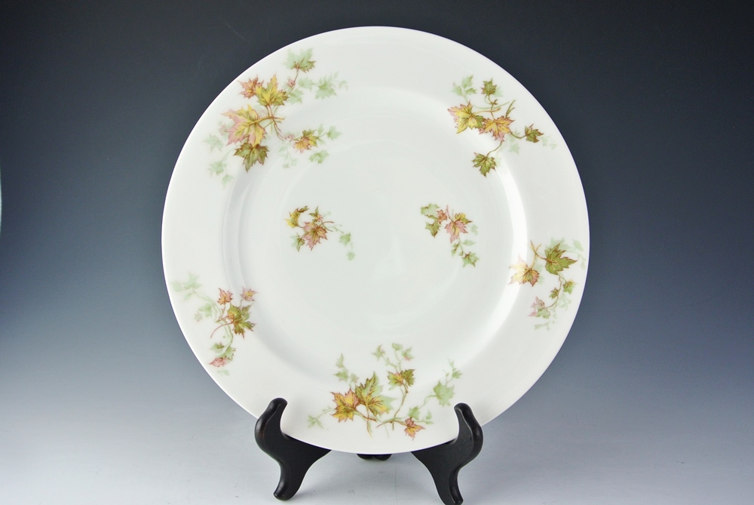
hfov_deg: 49.5
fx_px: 818
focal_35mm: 39
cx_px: 377
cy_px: 252
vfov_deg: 34.3
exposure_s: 1/125
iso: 280
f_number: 4
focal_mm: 14.5
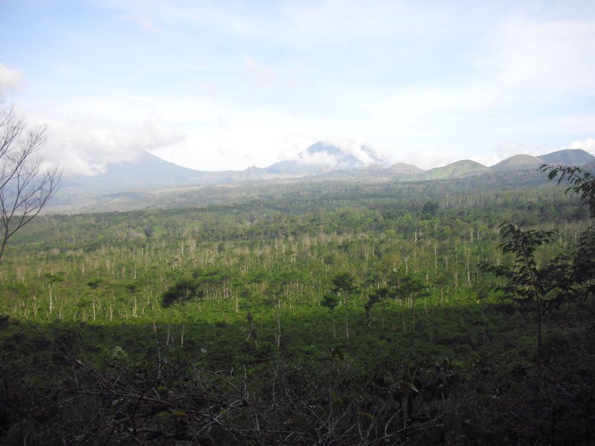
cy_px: 223
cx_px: 298
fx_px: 653
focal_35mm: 38
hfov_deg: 49.0
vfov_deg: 37.7
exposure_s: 1/100
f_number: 8
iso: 100
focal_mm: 6.2
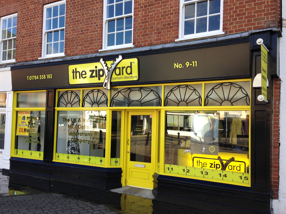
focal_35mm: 36
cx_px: 148
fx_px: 297
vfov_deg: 39.6
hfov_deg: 51.3
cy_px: 112
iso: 50
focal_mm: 4.12
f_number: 2.4
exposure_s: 1/291
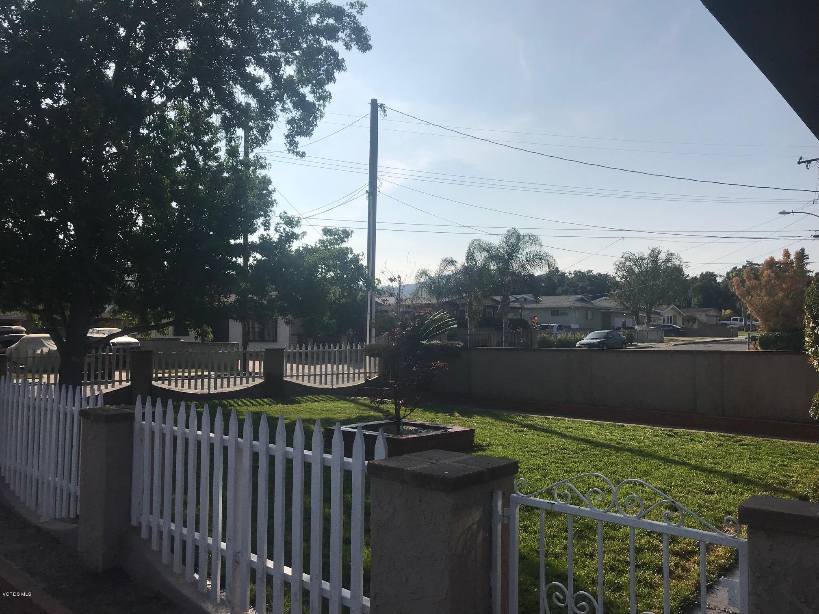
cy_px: 307
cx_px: 410
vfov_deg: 49.7
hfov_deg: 63.4
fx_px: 662
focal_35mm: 28
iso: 25
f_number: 1.8
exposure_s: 1/6410
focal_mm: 3.99
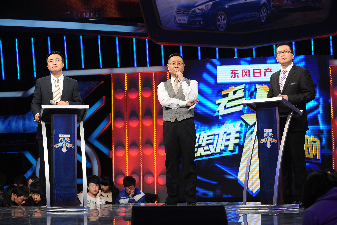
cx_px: 168
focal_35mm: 91
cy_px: 113
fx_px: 852
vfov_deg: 15.0
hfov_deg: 22.4
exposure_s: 1/125
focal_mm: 90
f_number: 5
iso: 640
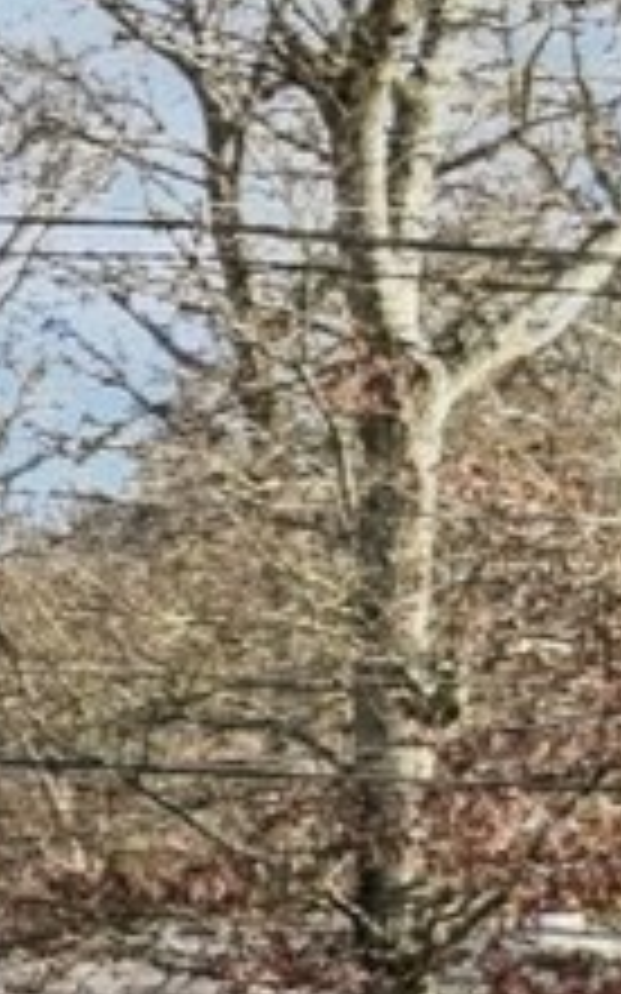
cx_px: -2876
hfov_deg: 4.0
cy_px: 632
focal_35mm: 283
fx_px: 7668
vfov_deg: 7.4
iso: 400
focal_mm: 30
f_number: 8
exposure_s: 1/640
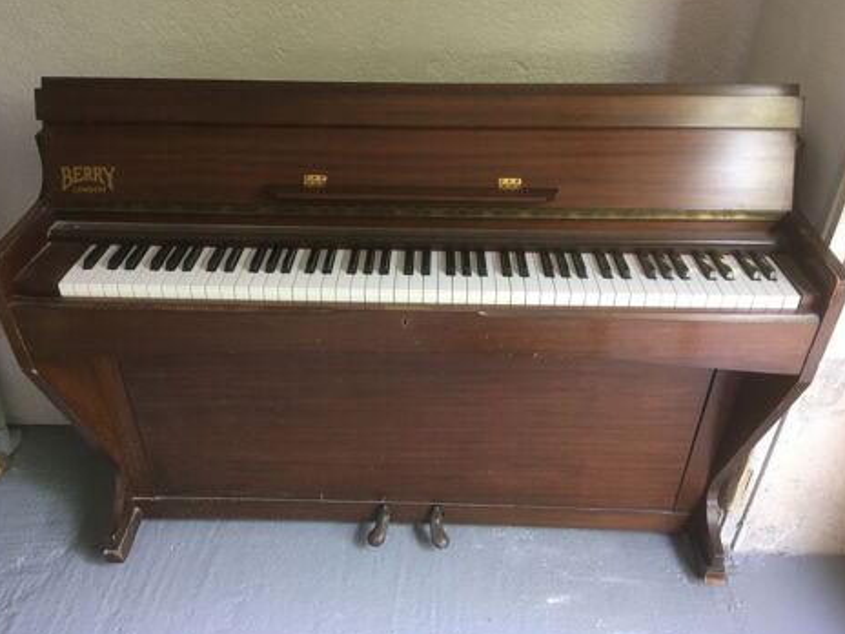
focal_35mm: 30
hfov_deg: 60.0
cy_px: 317
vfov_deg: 46.8
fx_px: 732
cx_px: 415
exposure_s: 1/33
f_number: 2.2
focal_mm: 4.15
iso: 125
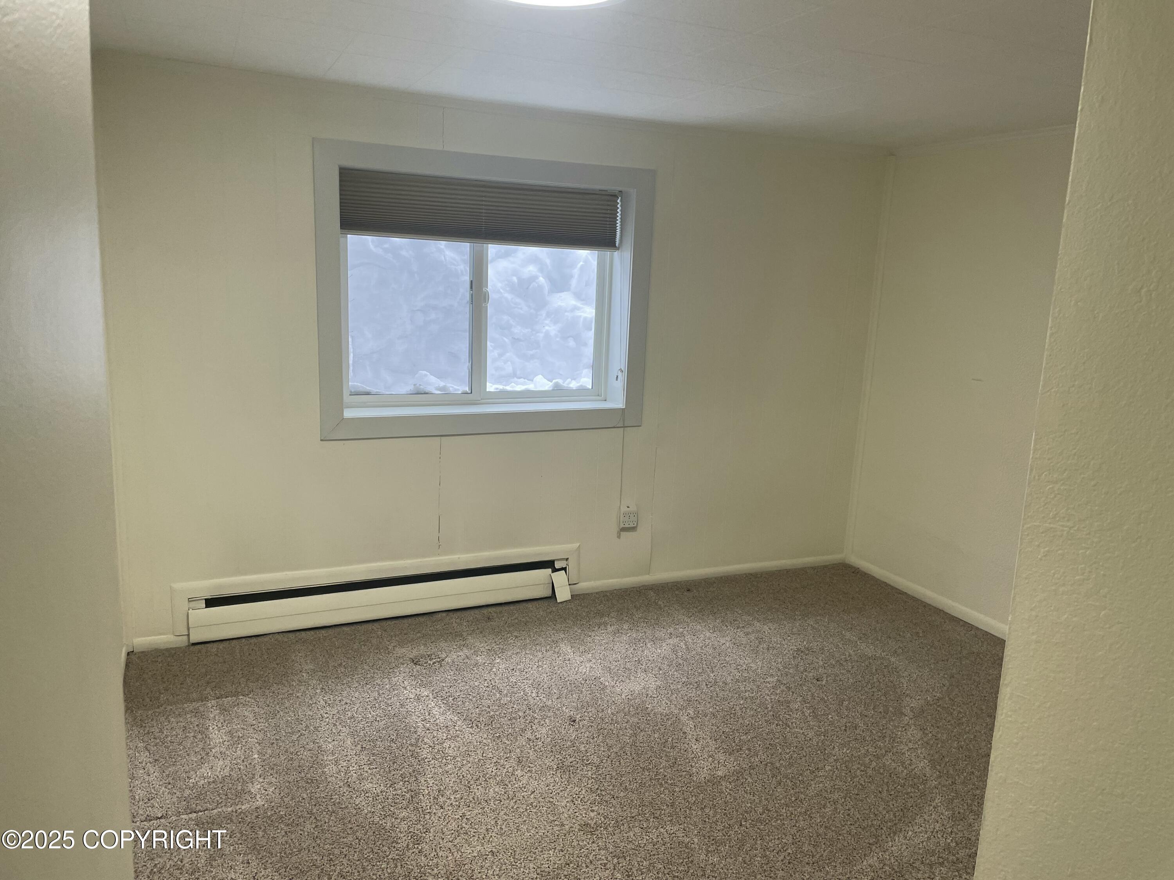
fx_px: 882
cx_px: 587
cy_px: 440
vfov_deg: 53.1
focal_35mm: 26
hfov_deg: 67.3
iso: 125
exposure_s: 1/120
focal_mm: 4.2
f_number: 1.6
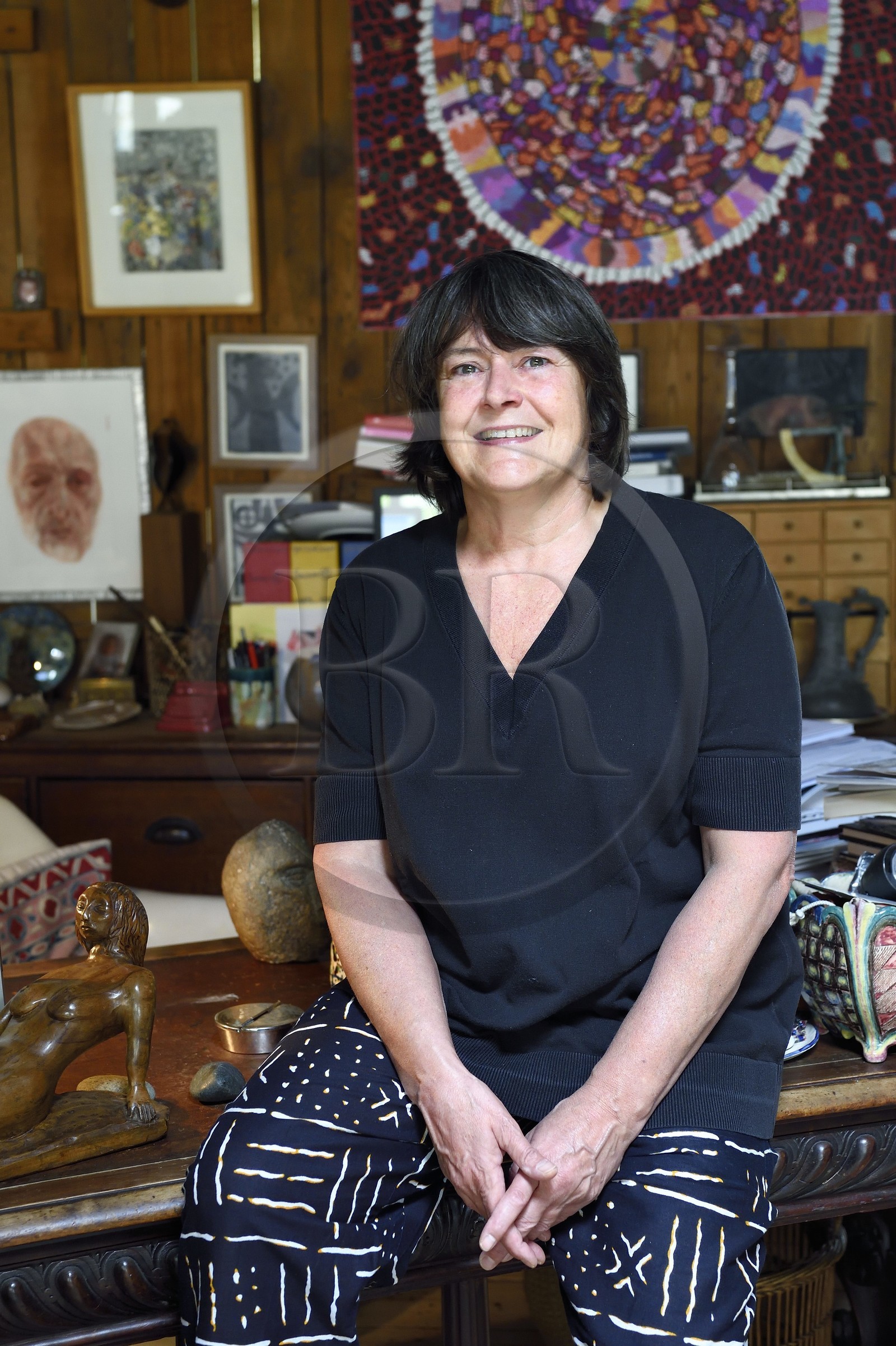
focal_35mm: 60
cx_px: 448
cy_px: 673
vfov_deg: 33.4
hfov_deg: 22.6
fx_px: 2242
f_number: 5.6
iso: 1600
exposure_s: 1/40
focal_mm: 60
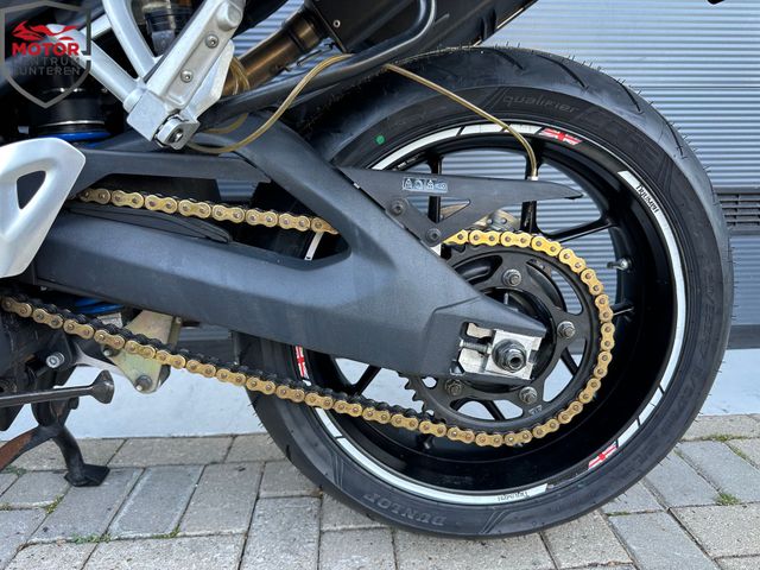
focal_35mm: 24
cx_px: 380
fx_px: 527
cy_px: 285
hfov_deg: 71.6
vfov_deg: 56.8
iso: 100
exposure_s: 1/121
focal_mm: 6.86
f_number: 1.78
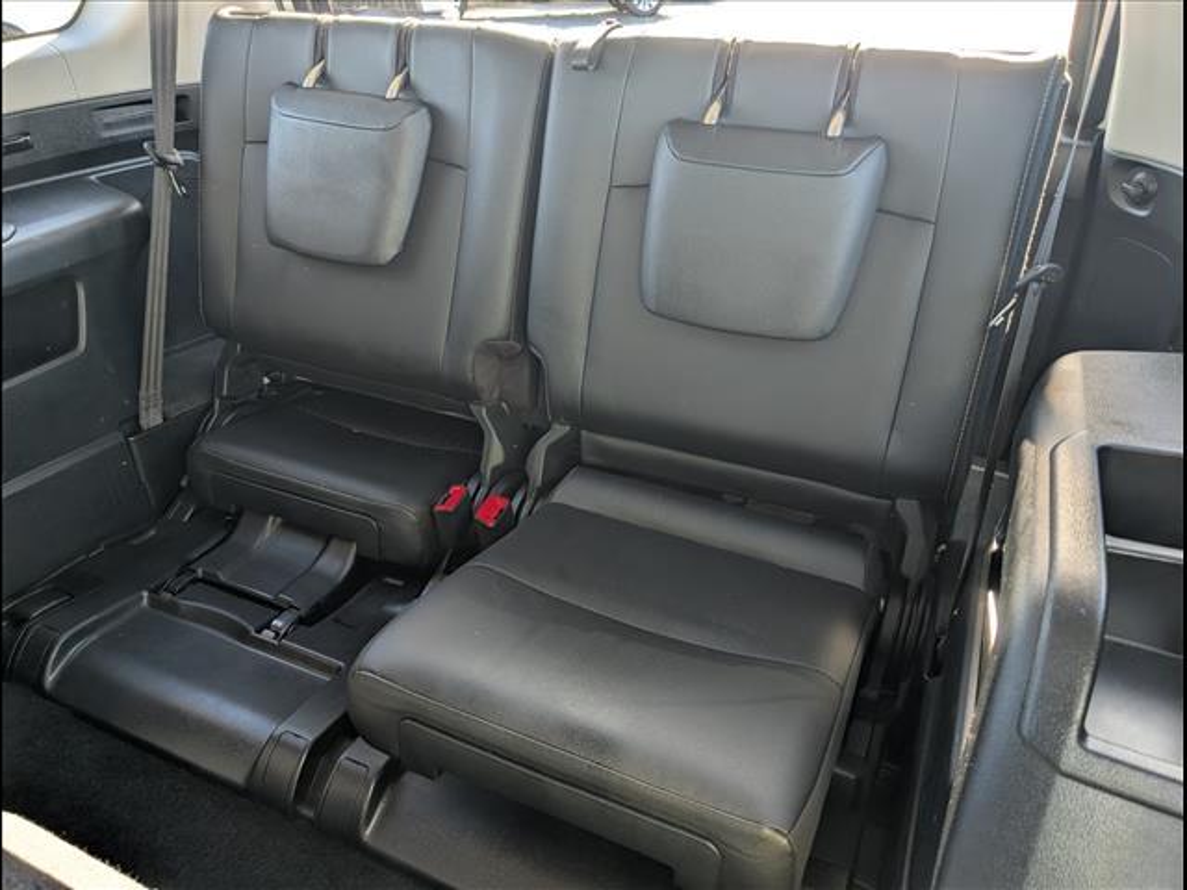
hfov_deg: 71.6
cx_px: 594
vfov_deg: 56.8
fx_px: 823
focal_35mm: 24
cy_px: 445
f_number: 1.68
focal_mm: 6.9
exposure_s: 1/133
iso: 316
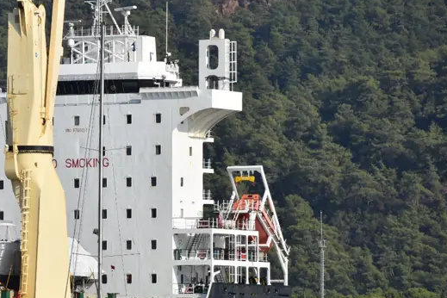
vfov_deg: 3.9
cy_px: 187
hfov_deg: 5.8
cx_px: 84
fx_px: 4420
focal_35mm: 356
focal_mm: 140
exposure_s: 1/1000
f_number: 8
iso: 220
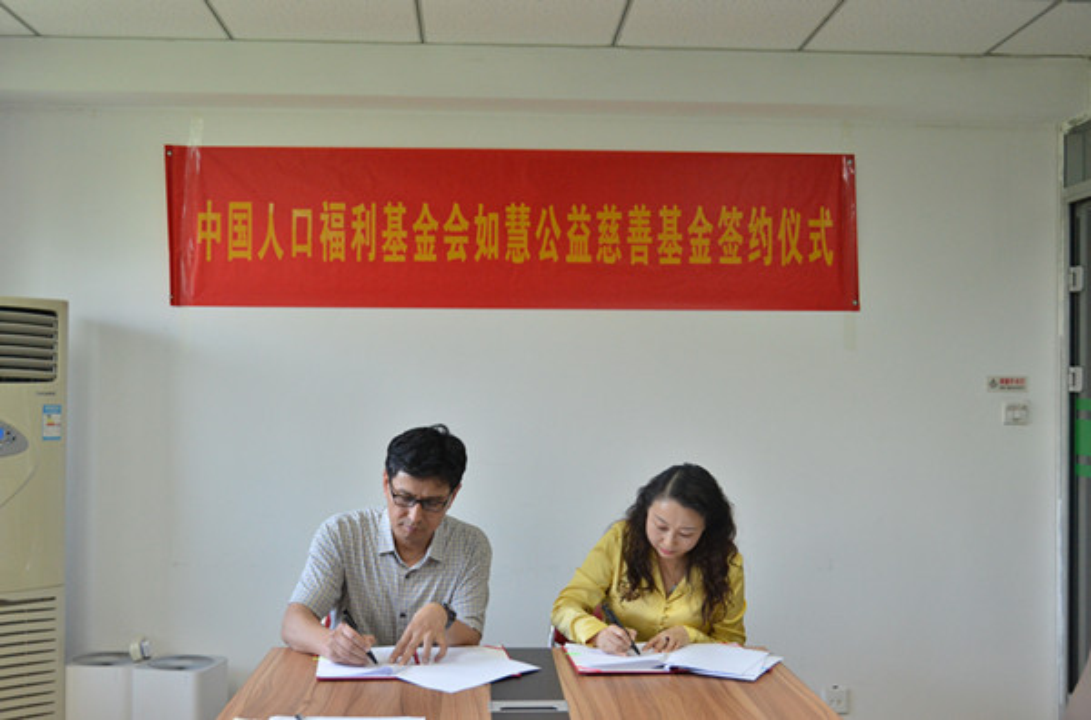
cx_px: 546
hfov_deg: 48.1
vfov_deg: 32.8
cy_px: 360
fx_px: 1224
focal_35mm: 40
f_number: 4
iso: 1400
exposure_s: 1/200
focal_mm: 27
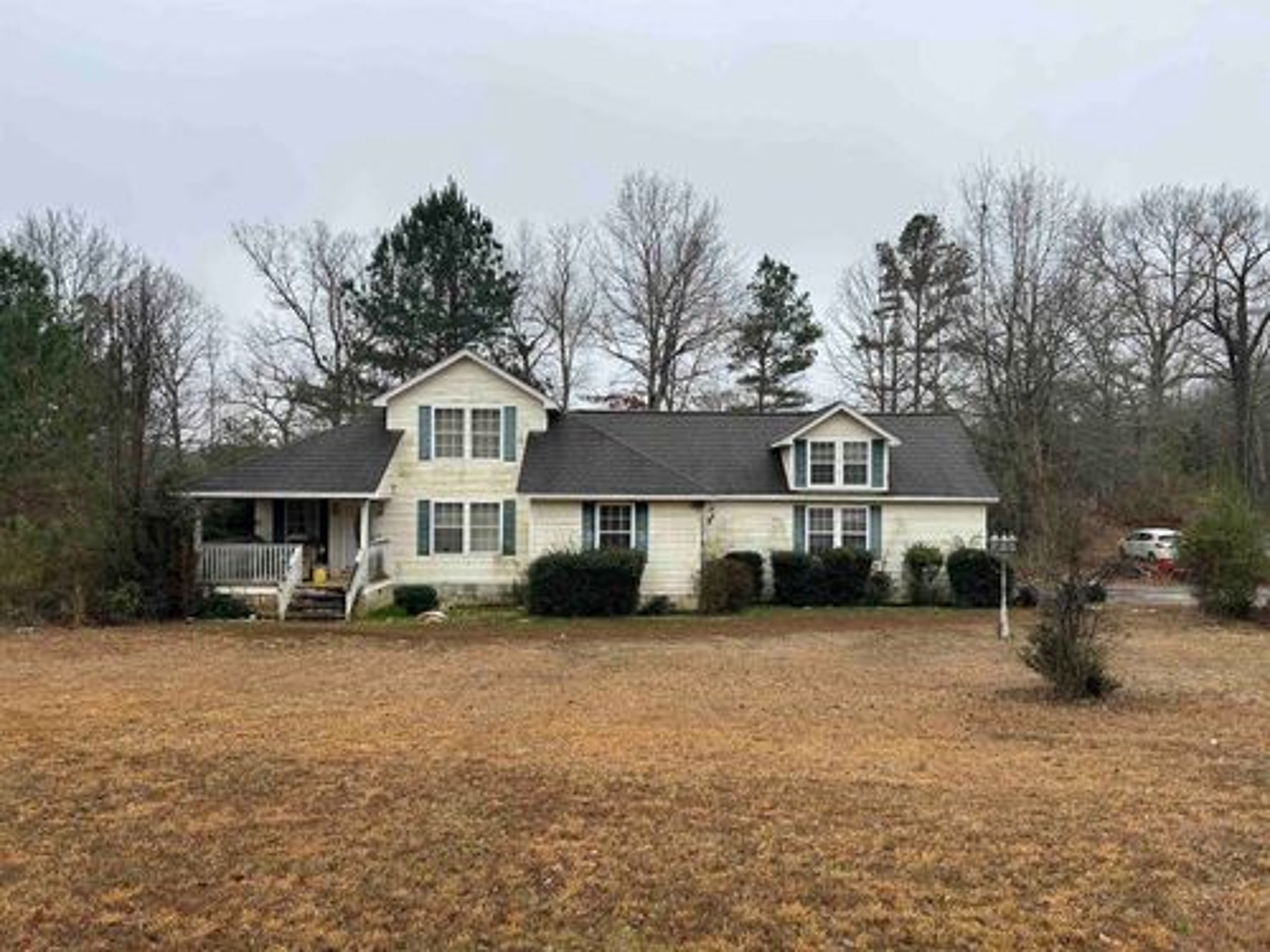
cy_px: 476
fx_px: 954
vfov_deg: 53.1
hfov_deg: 67.3
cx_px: 635
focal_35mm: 26
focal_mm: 5.7
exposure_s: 1/846
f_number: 1.5
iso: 50
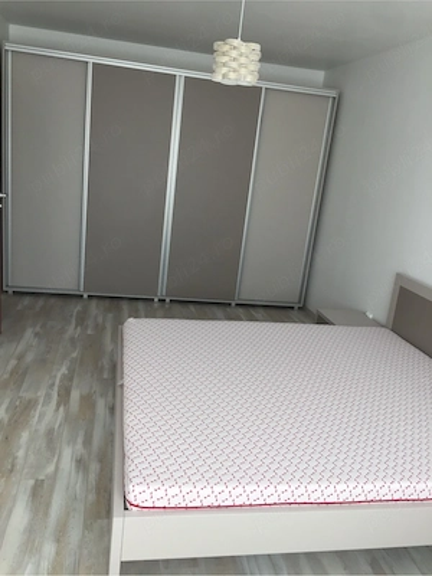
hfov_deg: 48.2
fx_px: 483
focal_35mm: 29
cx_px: 216
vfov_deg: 61.7
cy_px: 288
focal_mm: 4.15
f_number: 2.2
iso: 32
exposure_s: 1/100
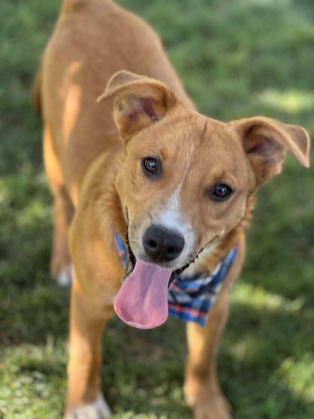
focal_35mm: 77
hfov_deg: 19.1
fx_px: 931
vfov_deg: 25.3
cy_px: 210
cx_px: 157
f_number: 2.8
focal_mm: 9
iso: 125
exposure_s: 1/121
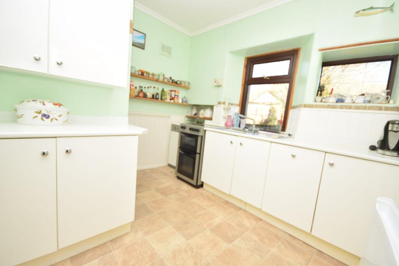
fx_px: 166
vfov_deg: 77.3
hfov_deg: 100.4
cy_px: 133
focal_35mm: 15
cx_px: 200
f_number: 4
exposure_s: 1/60
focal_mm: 10
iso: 100
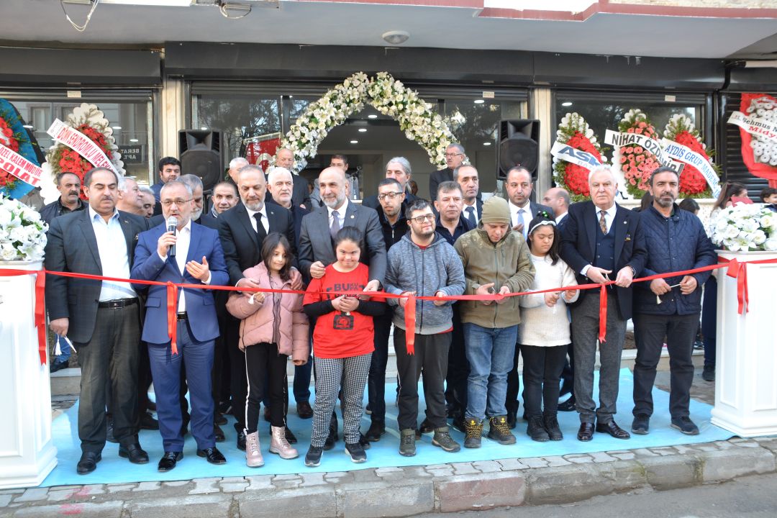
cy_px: 259
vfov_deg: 43.6
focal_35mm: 30
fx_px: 647
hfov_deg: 61.9
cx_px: 388
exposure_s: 1/60
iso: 400
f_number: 3.8
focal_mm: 20
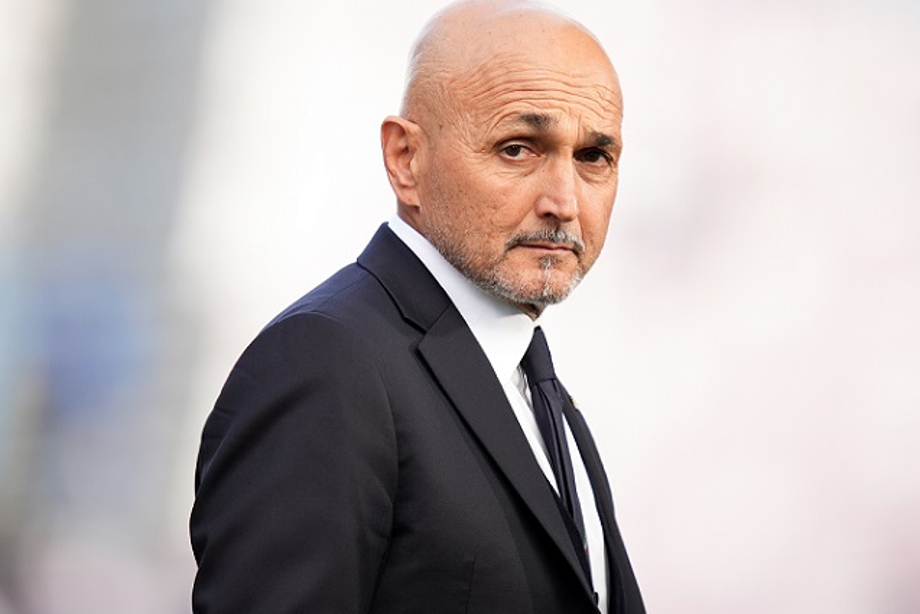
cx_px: 425
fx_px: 11885
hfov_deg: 4.4
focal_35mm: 465
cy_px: 287
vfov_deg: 3.0
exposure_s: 1/800
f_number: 2.8
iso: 500
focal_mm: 400
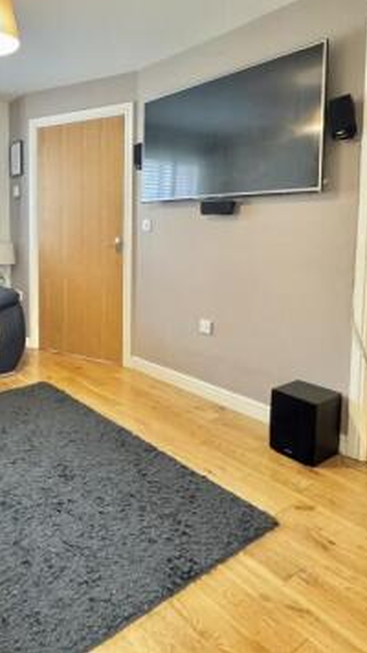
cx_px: 63
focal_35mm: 25
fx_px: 433
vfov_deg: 73.1
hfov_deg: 43.4
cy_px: 254
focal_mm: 2.22
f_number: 2.2
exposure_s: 1/50
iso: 800
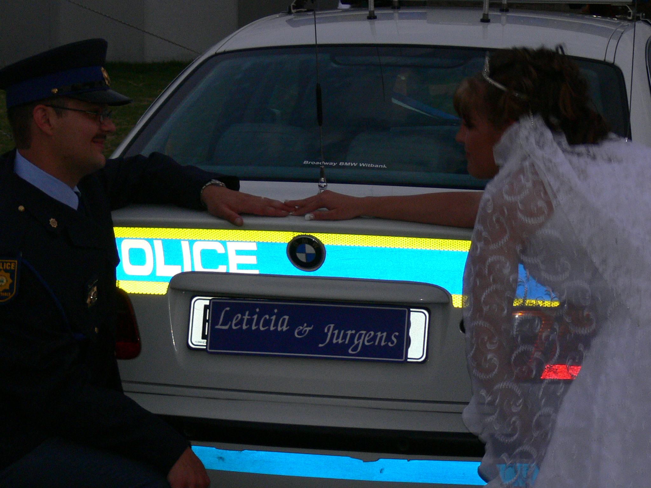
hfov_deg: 16.3
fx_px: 2276
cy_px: 244
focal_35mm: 121
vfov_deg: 12.2
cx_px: 326
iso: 100
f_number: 3.2
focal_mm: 16.2
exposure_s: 1/30
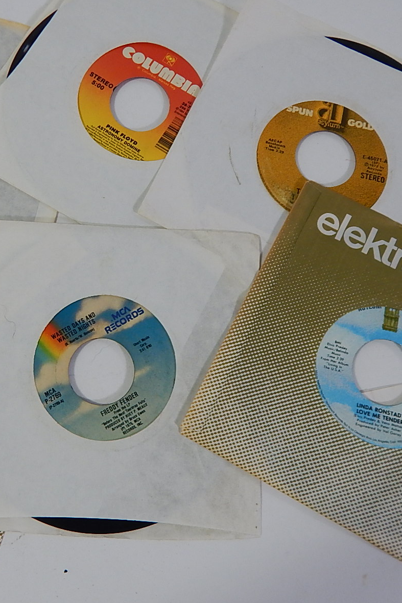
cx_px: 108
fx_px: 519
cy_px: 297
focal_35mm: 31
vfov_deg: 60.3
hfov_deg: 41.3
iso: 125
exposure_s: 1/40
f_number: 3
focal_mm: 4
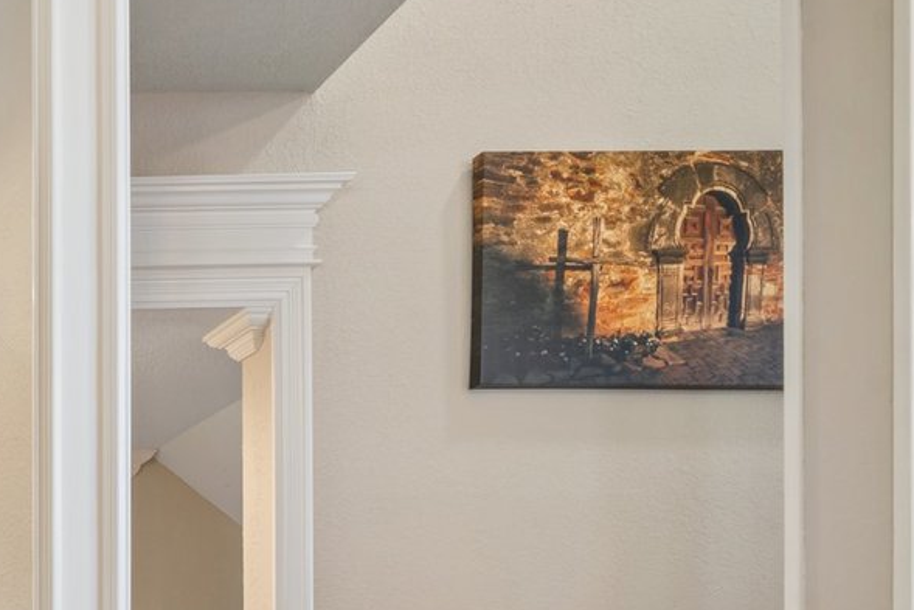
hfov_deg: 34.6
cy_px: 767
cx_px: -329
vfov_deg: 31.9
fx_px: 838
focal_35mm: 33
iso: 100
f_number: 9
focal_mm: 12
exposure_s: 5
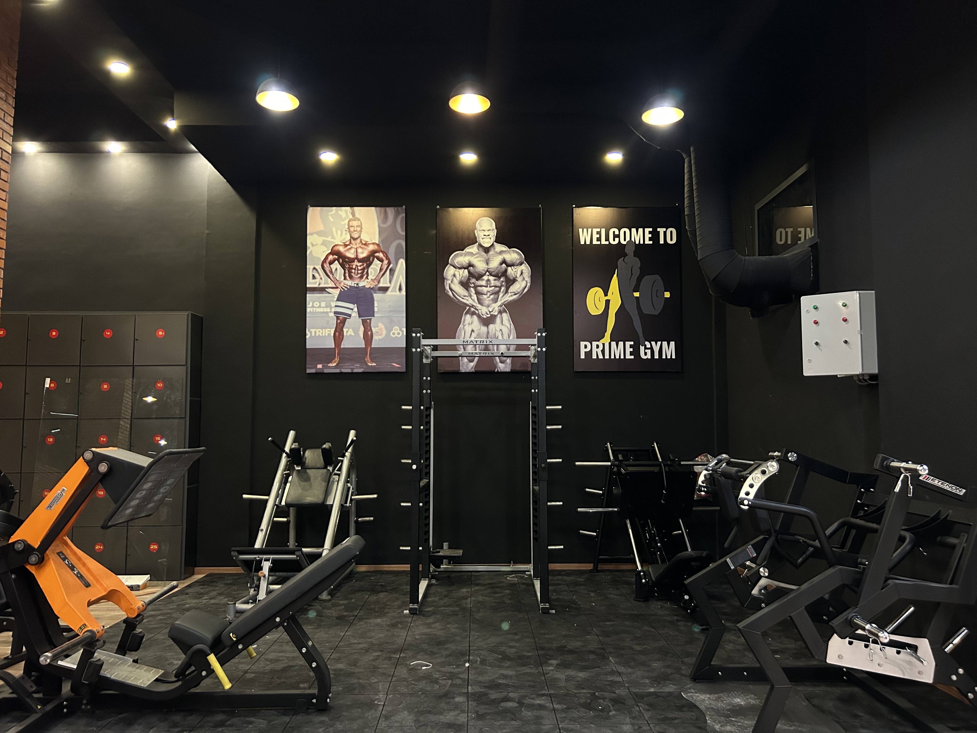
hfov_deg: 67.3
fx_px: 734
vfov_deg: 53.1
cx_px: 488
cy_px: 366
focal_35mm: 26
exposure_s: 1/50
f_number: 1.5
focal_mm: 5.7
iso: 400
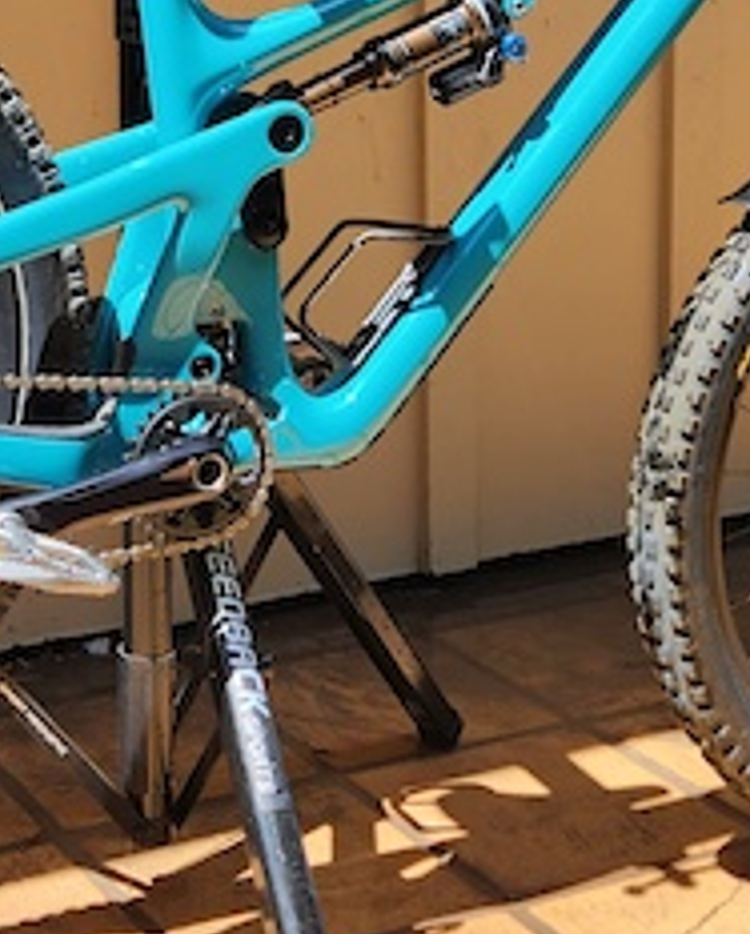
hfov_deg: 19.8
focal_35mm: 77
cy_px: 92
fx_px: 2132
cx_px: 189
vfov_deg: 24.0
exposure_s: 1/697
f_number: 1.8
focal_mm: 5.4
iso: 20
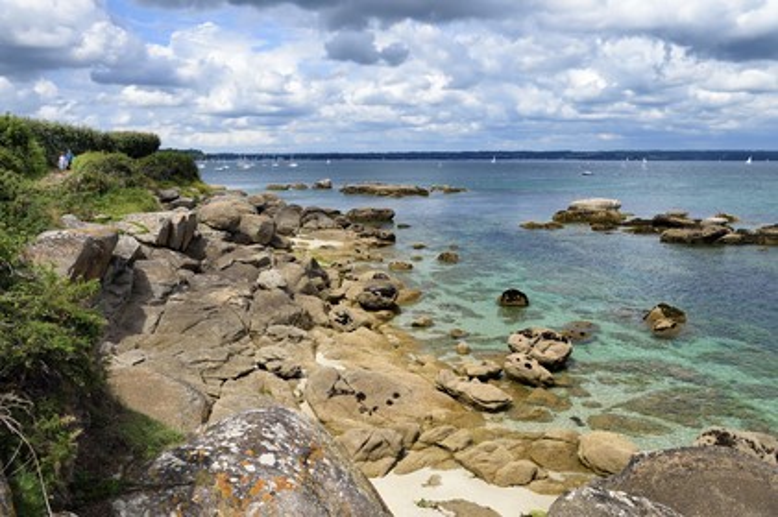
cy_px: 258
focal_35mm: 31
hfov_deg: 60.3
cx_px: 389
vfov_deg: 42.3
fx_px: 669
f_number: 10
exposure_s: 1/400
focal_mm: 31
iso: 200
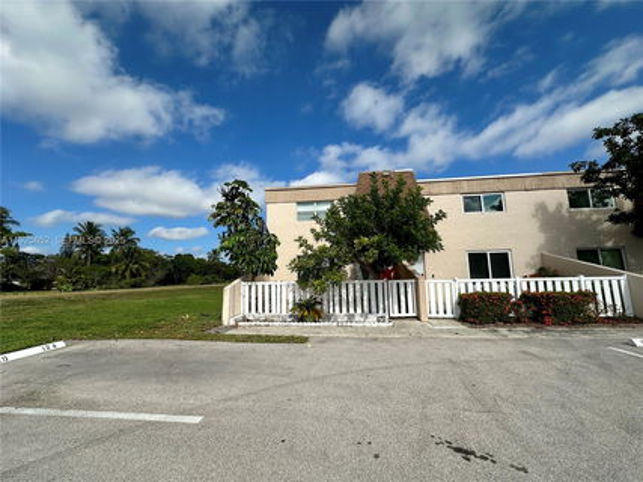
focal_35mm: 14
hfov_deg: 102.1
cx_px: 322
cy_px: 241
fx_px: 260
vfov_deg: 85.6
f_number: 2.2
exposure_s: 1/3401
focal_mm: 2.22
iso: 50
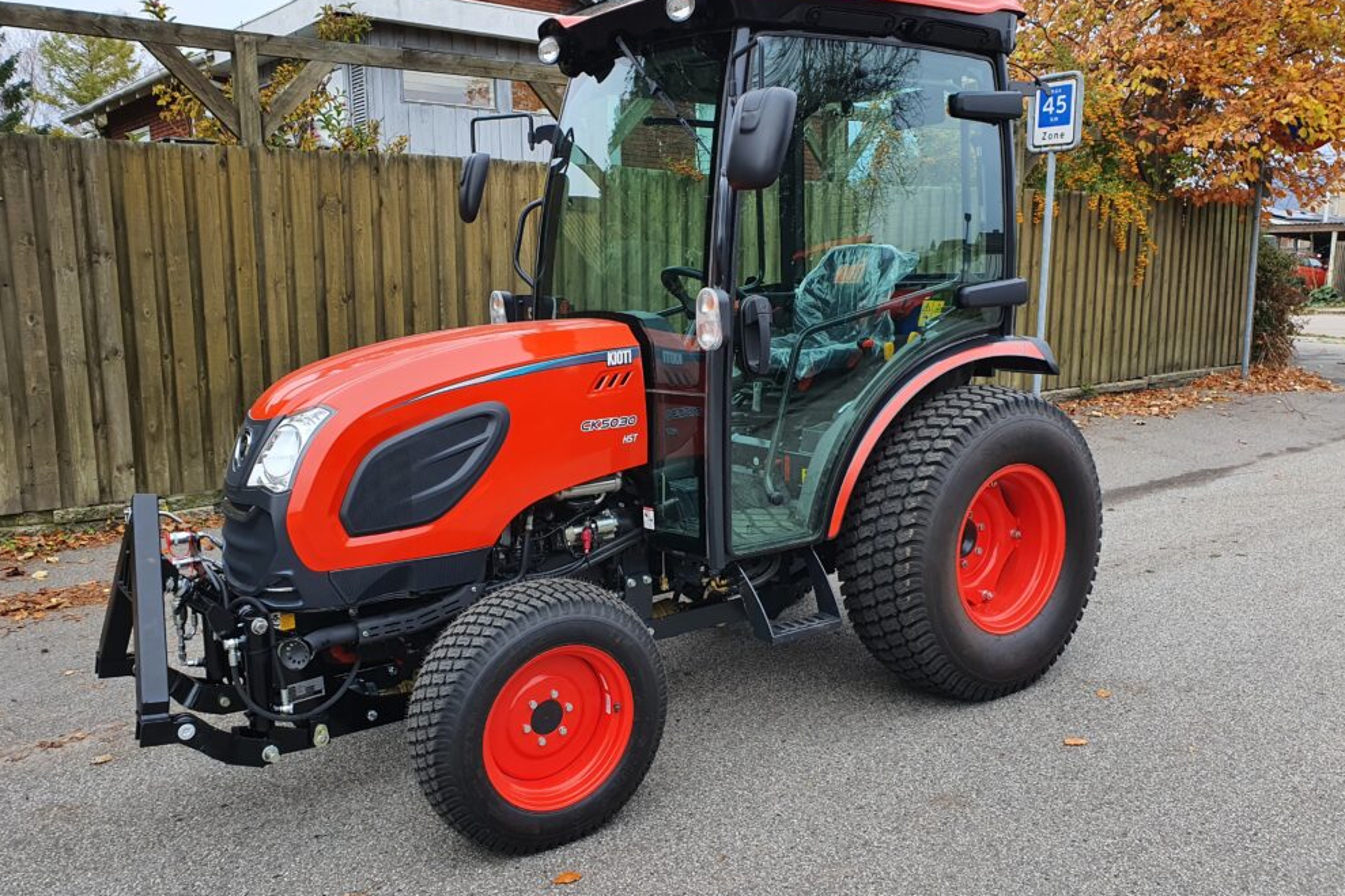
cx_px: 668
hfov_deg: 65.5
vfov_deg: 46.4
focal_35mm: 28
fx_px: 1046
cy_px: 441
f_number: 2.4
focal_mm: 4.32
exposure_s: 1/100
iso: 50
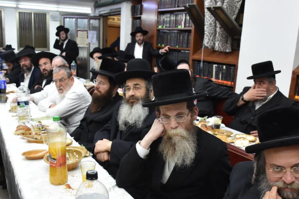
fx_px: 299
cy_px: 130
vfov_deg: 36.6
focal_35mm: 36
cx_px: 150
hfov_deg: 53.1
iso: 1000
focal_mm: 18
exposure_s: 1/100
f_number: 5.6
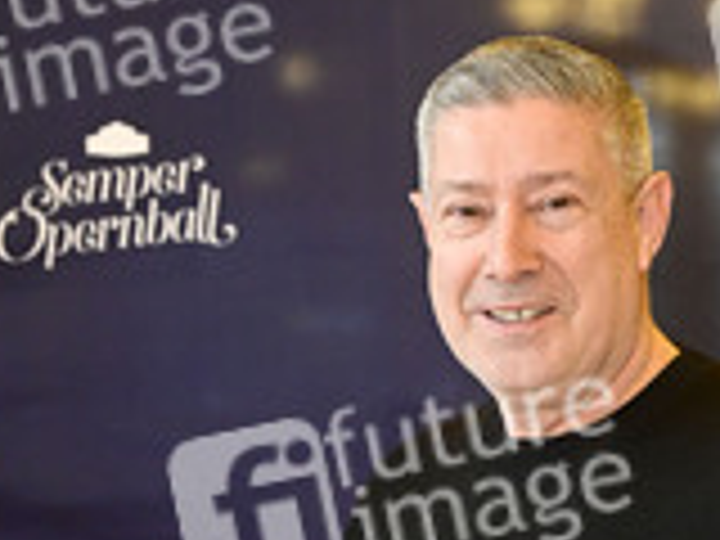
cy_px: 711
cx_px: 531
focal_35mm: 154
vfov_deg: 9.5
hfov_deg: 12.8
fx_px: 3203
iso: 3200
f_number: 5
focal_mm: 64
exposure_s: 1/200
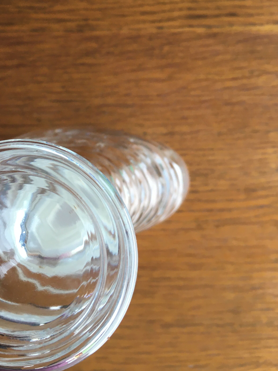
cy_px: 136
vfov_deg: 44.4
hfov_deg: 34.0
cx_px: 88
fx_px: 450
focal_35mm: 42
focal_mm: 4.15
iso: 40
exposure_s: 1/33
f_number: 2.2
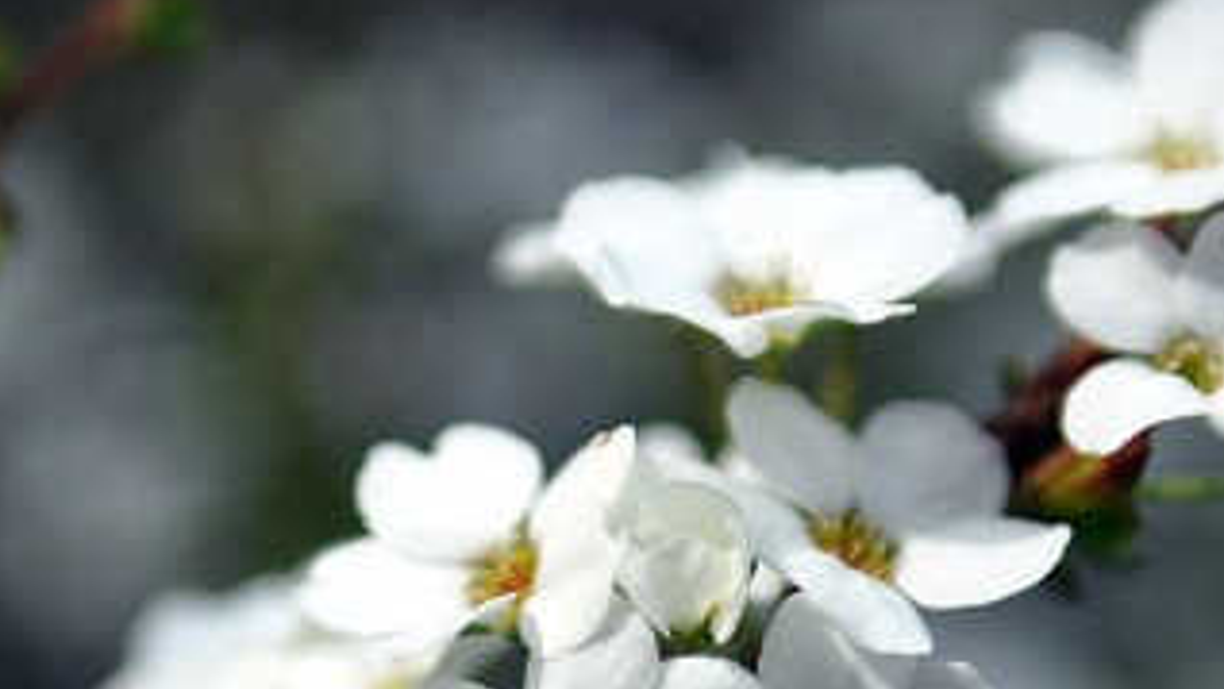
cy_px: 801
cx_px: 516
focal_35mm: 101
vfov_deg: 11.8
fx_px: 3279
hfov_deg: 21.1
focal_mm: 20
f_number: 2.5
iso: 200
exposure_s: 1/3200
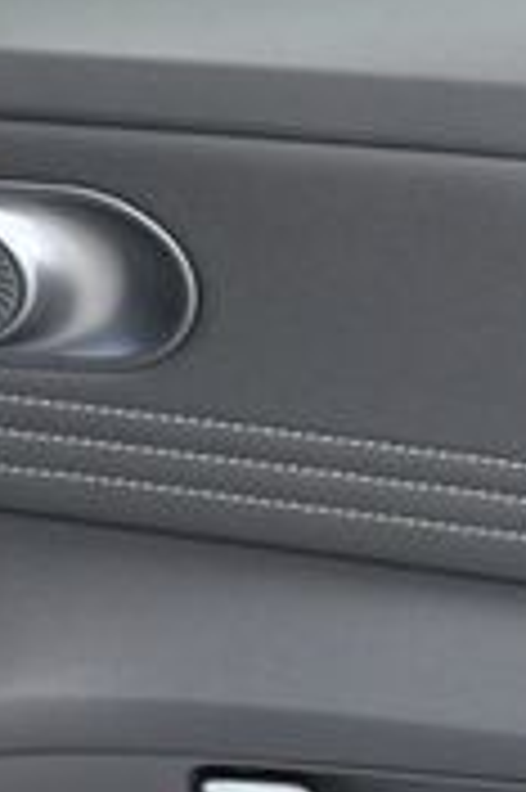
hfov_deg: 5.2
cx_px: 877
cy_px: 824
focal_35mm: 262
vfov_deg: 7.8
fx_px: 5753
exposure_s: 1/200
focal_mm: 48
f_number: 7.1
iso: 2500
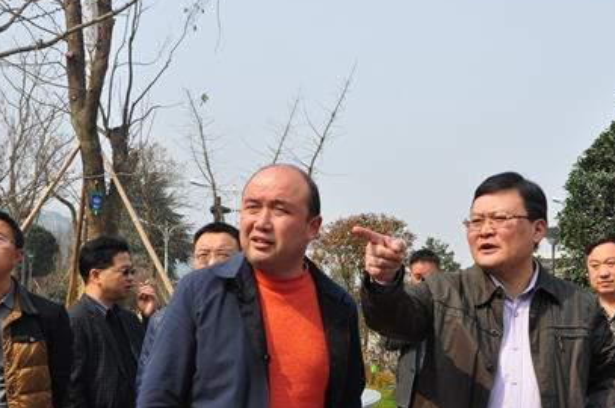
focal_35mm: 51
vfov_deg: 26.5
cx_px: 400
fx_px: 864
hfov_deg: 38.8
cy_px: 230
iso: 320
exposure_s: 1/250
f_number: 10
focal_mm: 25
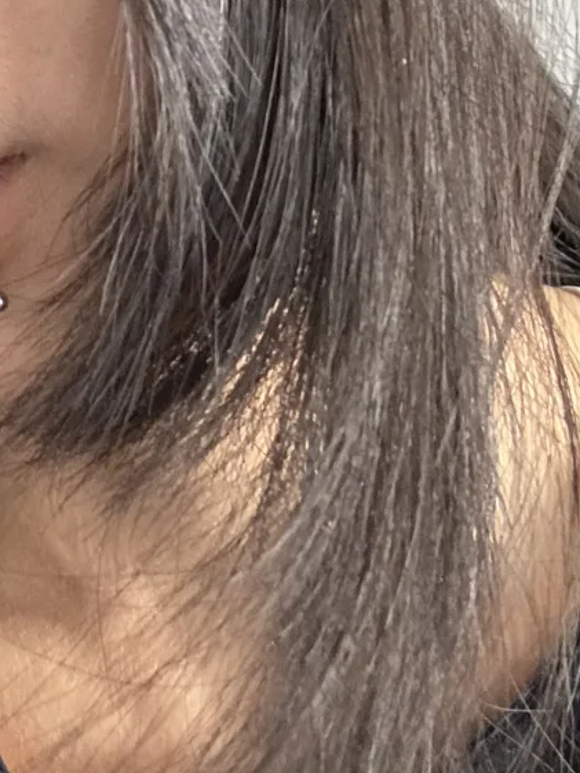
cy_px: 189
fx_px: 1720
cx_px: -85
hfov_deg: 18.3
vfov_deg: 25.0
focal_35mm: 77
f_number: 1.9
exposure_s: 1/16
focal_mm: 2.69
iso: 640
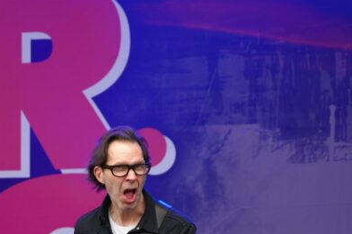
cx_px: 102
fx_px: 2052
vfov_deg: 6.5
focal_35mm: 210
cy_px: 150
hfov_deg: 9.8
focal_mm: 72
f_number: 5
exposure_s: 1/160
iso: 250
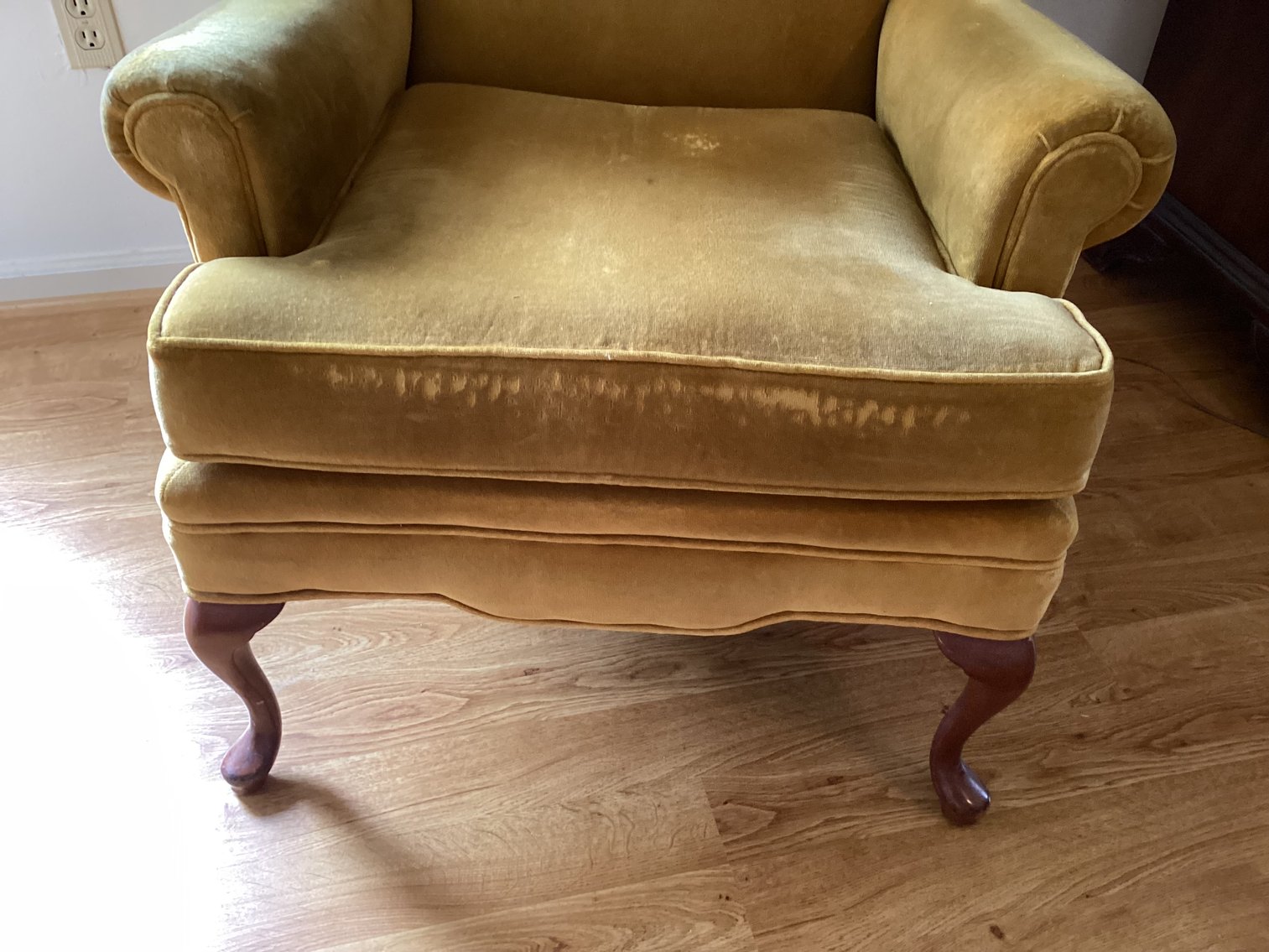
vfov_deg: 45.4
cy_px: 476
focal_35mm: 31
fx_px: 1137
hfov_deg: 58.3
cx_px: 634
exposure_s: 1/40
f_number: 2.4
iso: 320
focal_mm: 3.3
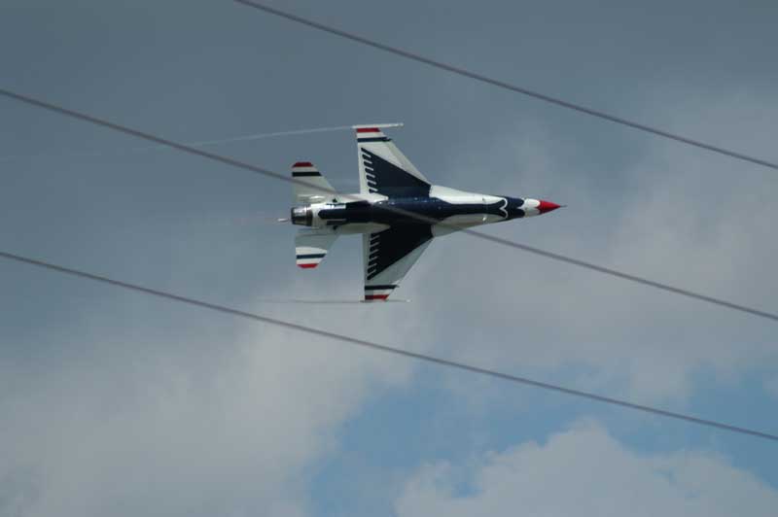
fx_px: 8745
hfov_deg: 5.1
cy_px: 258
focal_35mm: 405
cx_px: 389
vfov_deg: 3.4
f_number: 5.6
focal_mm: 270
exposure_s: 1/2000
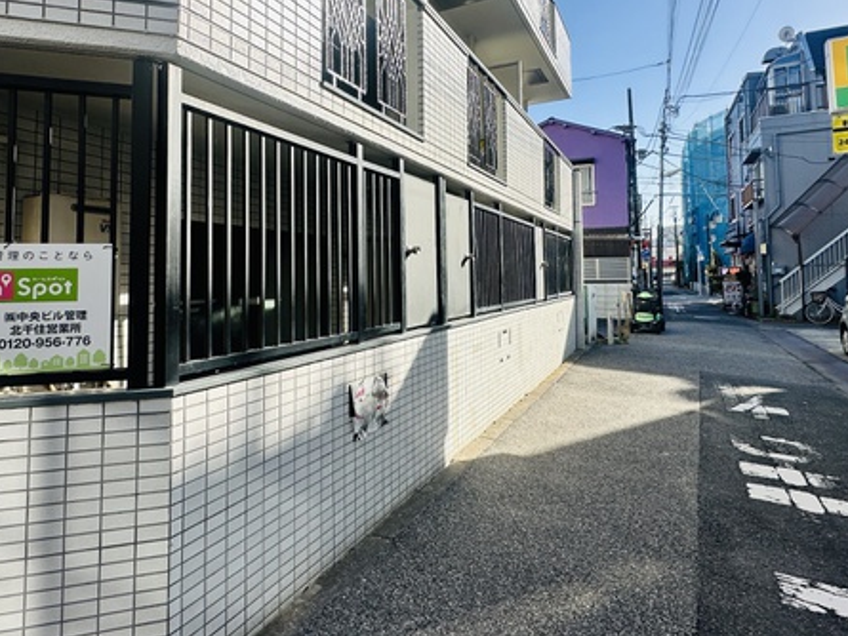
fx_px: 539
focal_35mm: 22
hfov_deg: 76.2
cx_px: 381
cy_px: 245
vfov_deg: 60.4
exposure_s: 1/1319
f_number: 2.2
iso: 50
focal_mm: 2.22
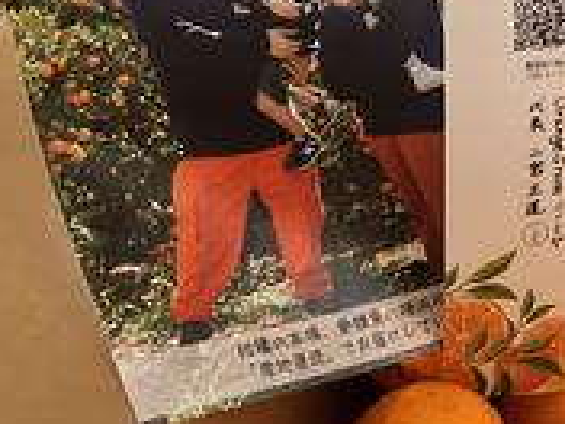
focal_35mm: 59
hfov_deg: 29.7
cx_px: 607
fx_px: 963
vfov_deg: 24.8
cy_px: 206
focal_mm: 5.7
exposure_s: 1/40
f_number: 1.5
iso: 640
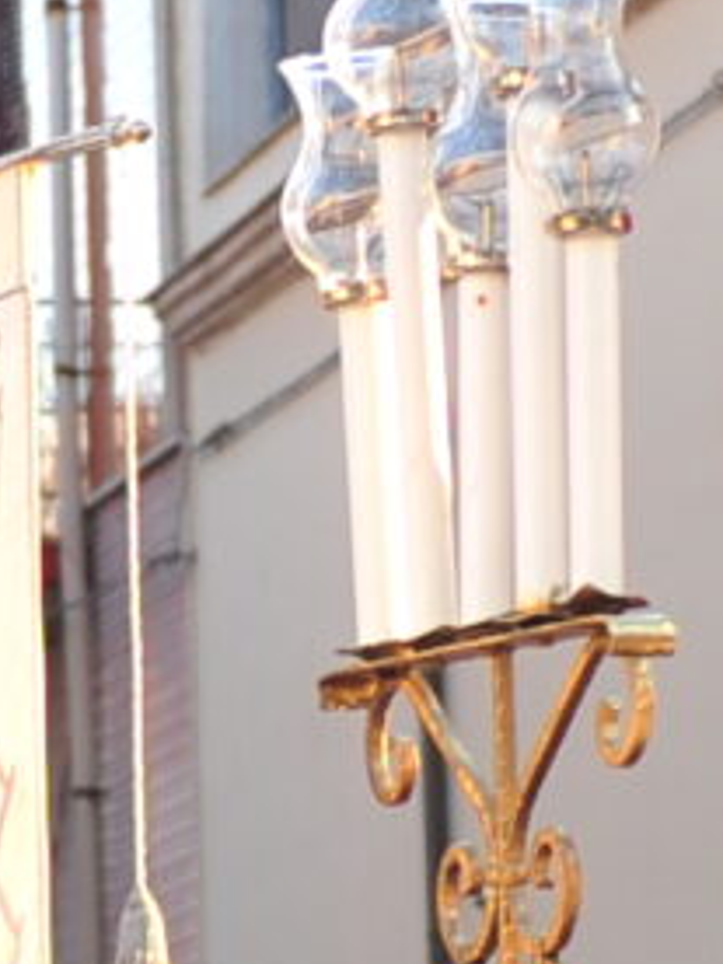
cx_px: -304
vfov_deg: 6.5
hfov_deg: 4.9
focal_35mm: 303
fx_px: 8438
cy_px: 1168
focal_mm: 34
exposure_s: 1/200
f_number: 11
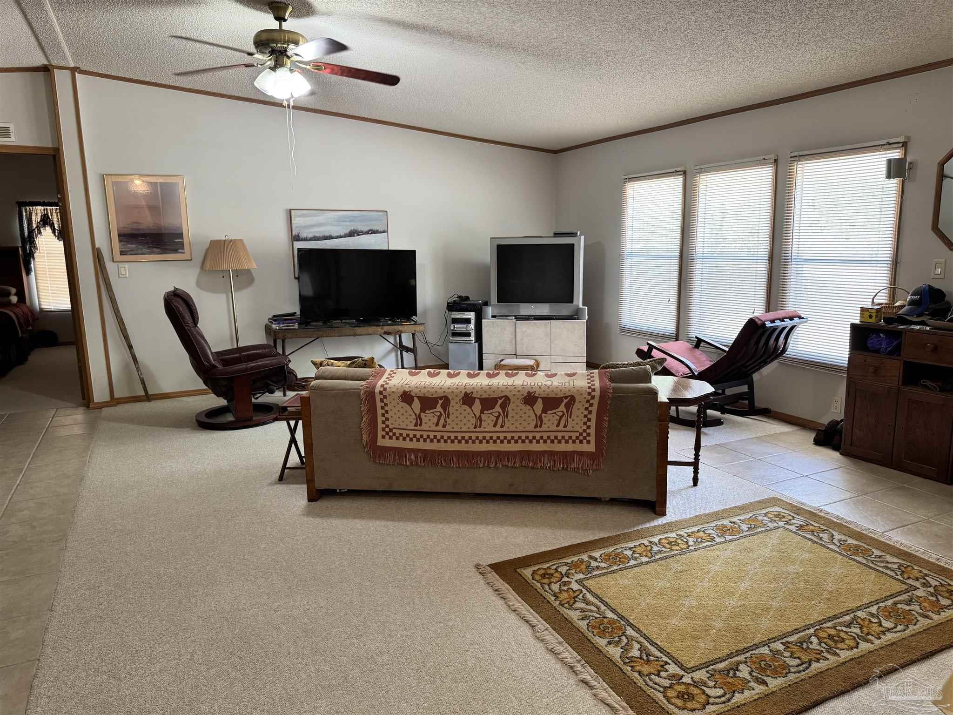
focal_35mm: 24
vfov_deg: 56.8
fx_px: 661
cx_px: 476
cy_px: 358
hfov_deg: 71.6
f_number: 1.78
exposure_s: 1/60
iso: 200
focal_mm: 6.76
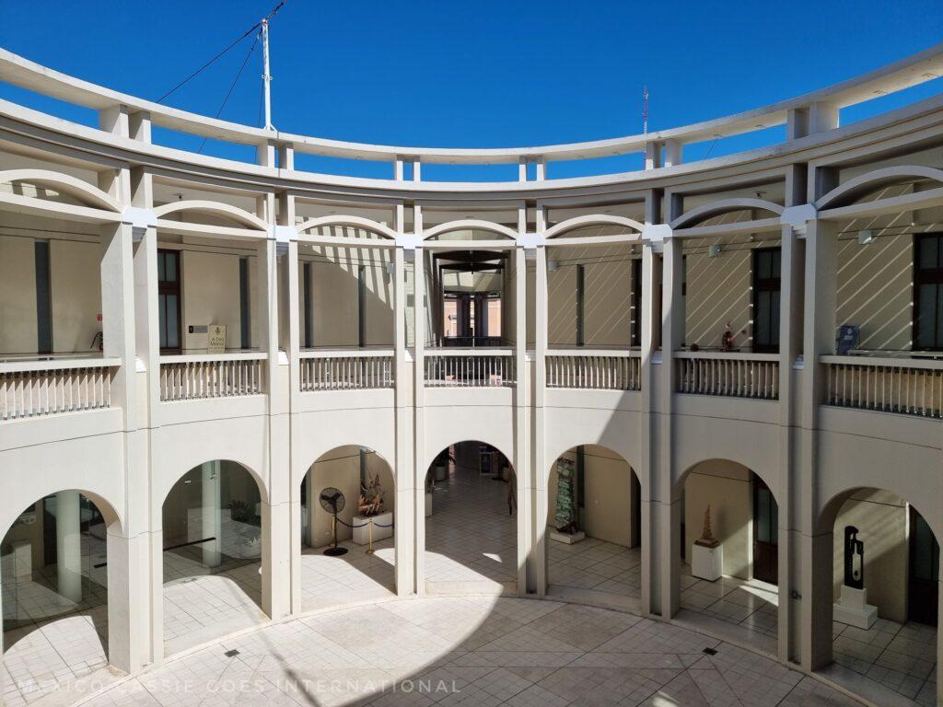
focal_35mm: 24
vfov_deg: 56.8
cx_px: 472
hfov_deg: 71.6
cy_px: 354
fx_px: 654
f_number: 1.8
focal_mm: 6.7
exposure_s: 1/2000
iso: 50
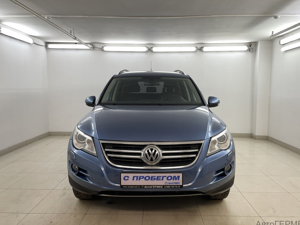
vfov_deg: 49.7
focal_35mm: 28
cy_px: 110
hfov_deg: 63.4
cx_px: 151
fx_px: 243
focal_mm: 4.2
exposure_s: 1/100
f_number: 1.6
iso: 50
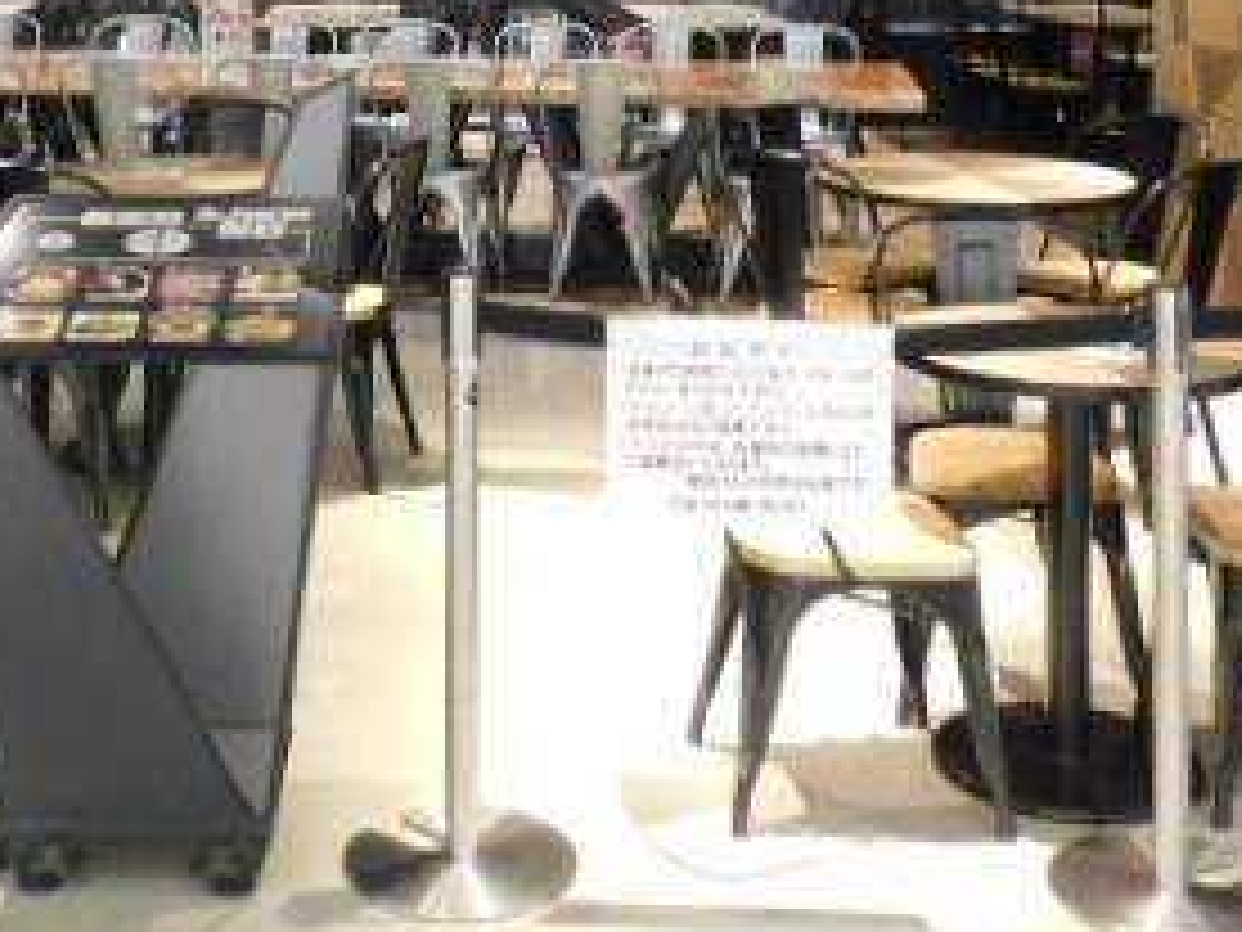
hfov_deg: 32.9
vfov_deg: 23.4
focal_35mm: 58
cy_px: -131
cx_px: 405
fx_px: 2081
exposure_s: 1/15
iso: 400
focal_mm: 4.5
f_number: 3.1
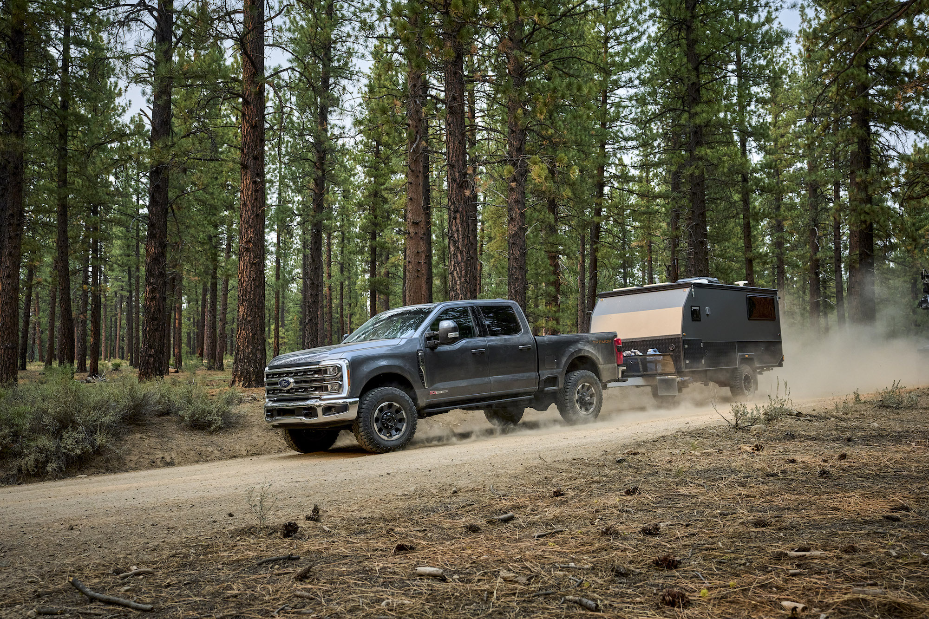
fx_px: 903
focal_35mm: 35
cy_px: 310
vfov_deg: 37.8
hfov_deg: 54.4
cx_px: 464
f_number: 5.6
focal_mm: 35
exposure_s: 1/1250
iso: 1250
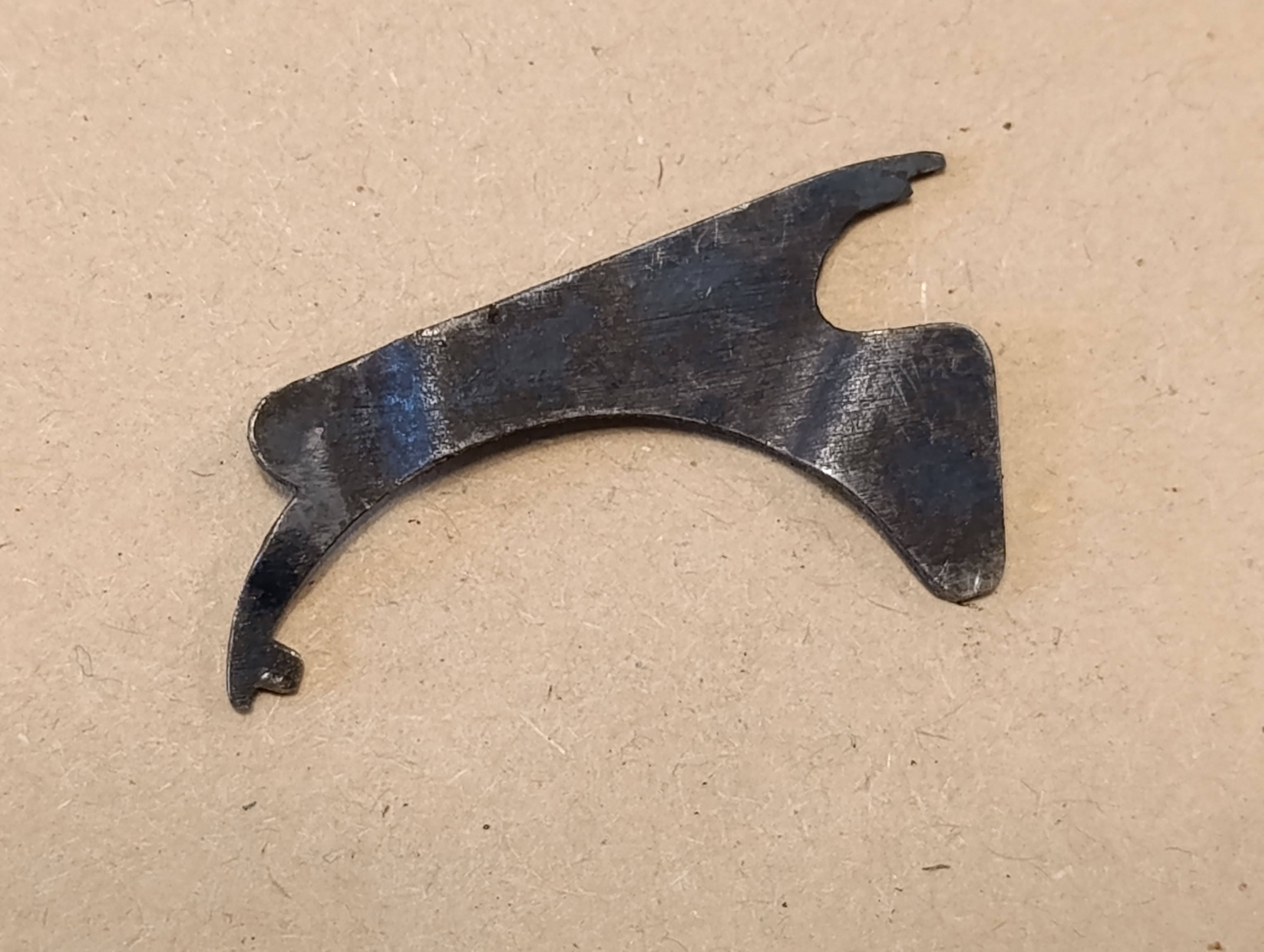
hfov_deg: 21.3
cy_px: 476
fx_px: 3364
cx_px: 632
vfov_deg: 16.1
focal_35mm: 92
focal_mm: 6.14
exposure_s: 1/100
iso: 1250
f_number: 1.6
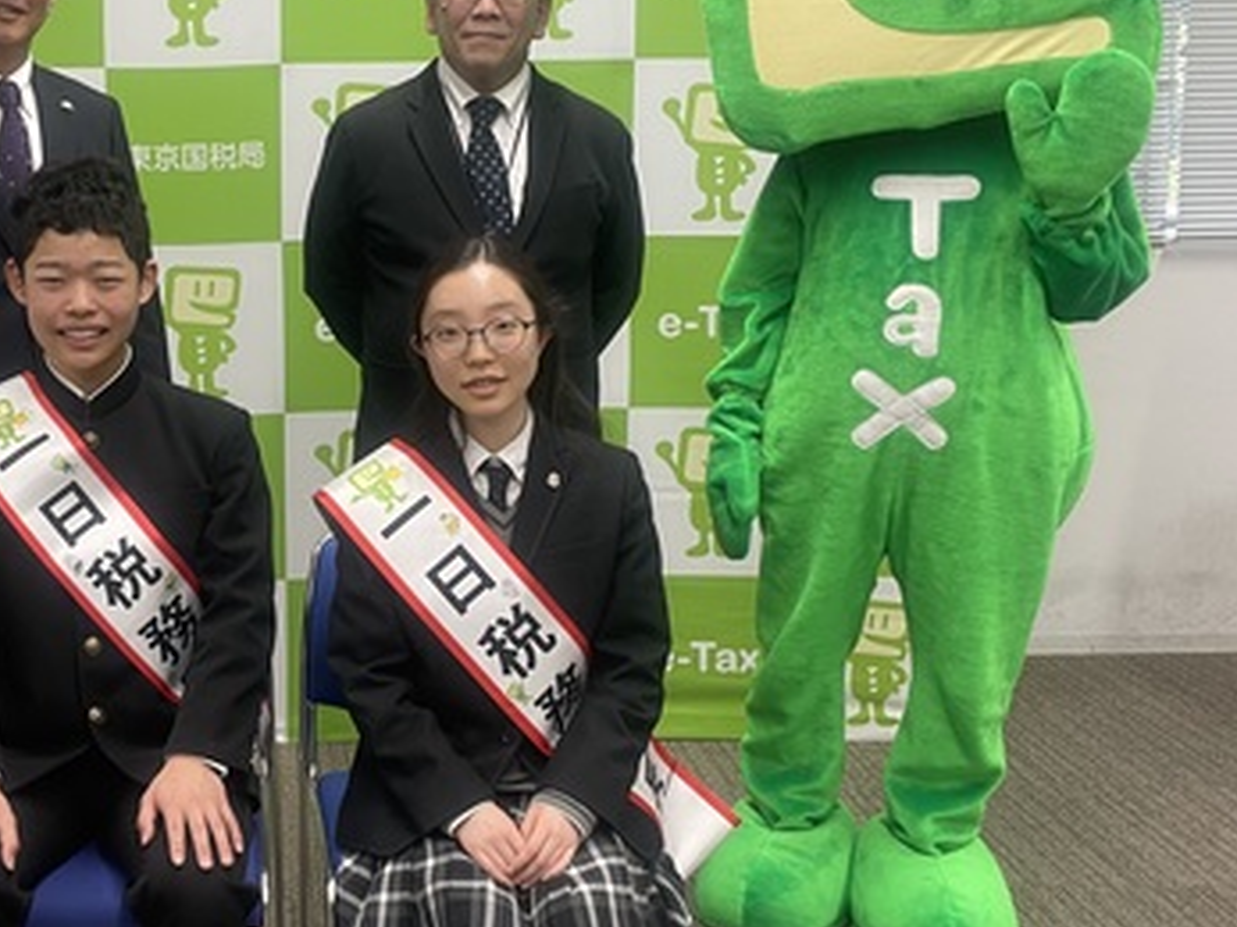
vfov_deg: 30.2
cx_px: 328
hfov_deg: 38.8
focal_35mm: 48
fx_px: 1715
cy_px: 428
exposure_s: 1/50
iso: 80
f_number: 1.6
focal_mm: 4.2
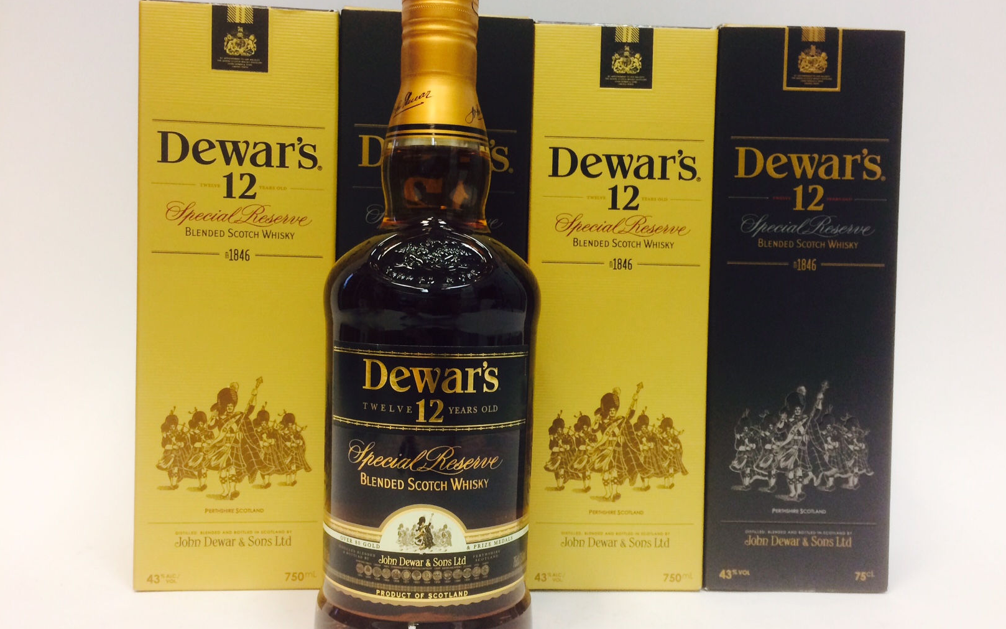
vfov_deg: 40.6
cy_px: 314
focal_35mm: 31
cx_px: 502
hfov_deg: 61.2
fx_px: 850
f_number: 2.2
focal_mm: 4.15
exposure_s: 1/33
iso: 125
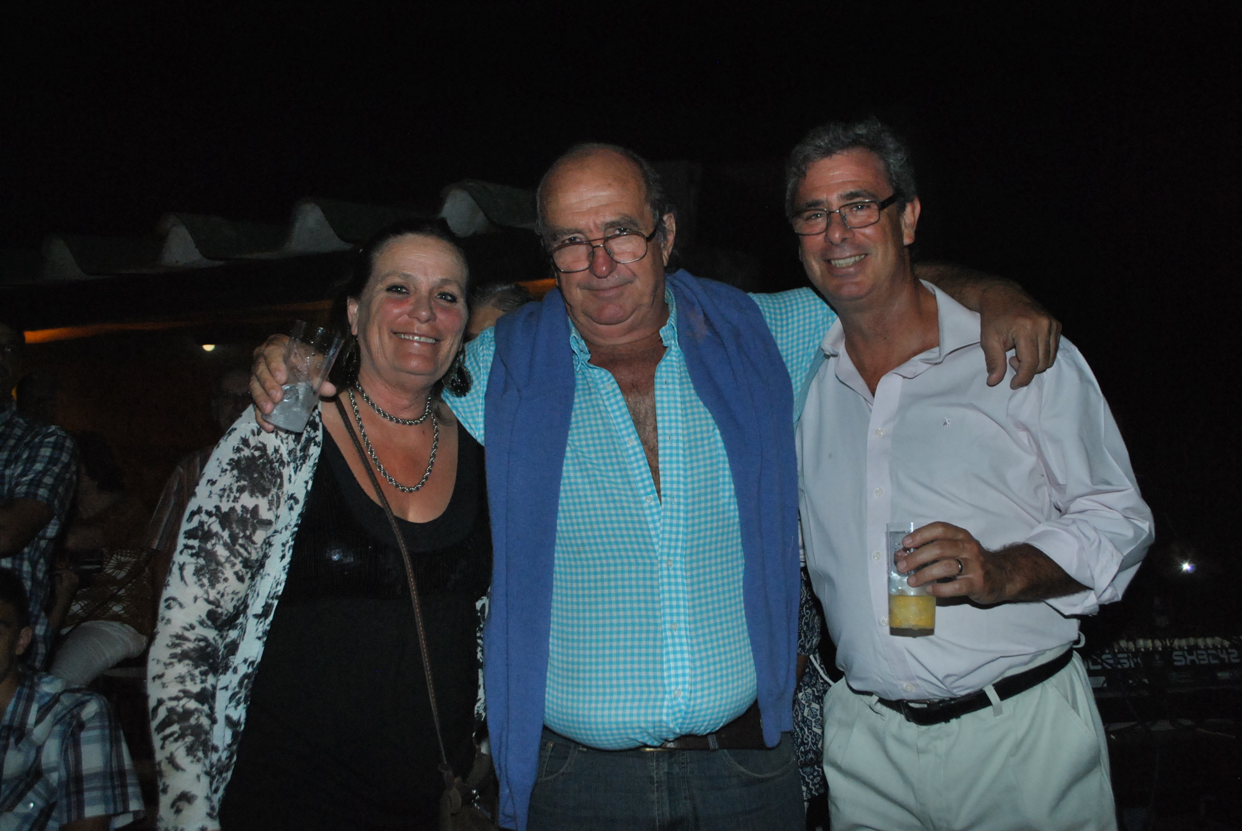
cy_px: 416
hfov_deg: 57.2
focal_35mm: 33
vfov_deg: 40.1
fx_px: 1140
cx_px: 621
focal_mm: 22
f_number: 5.6
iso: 800
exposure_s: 1/80
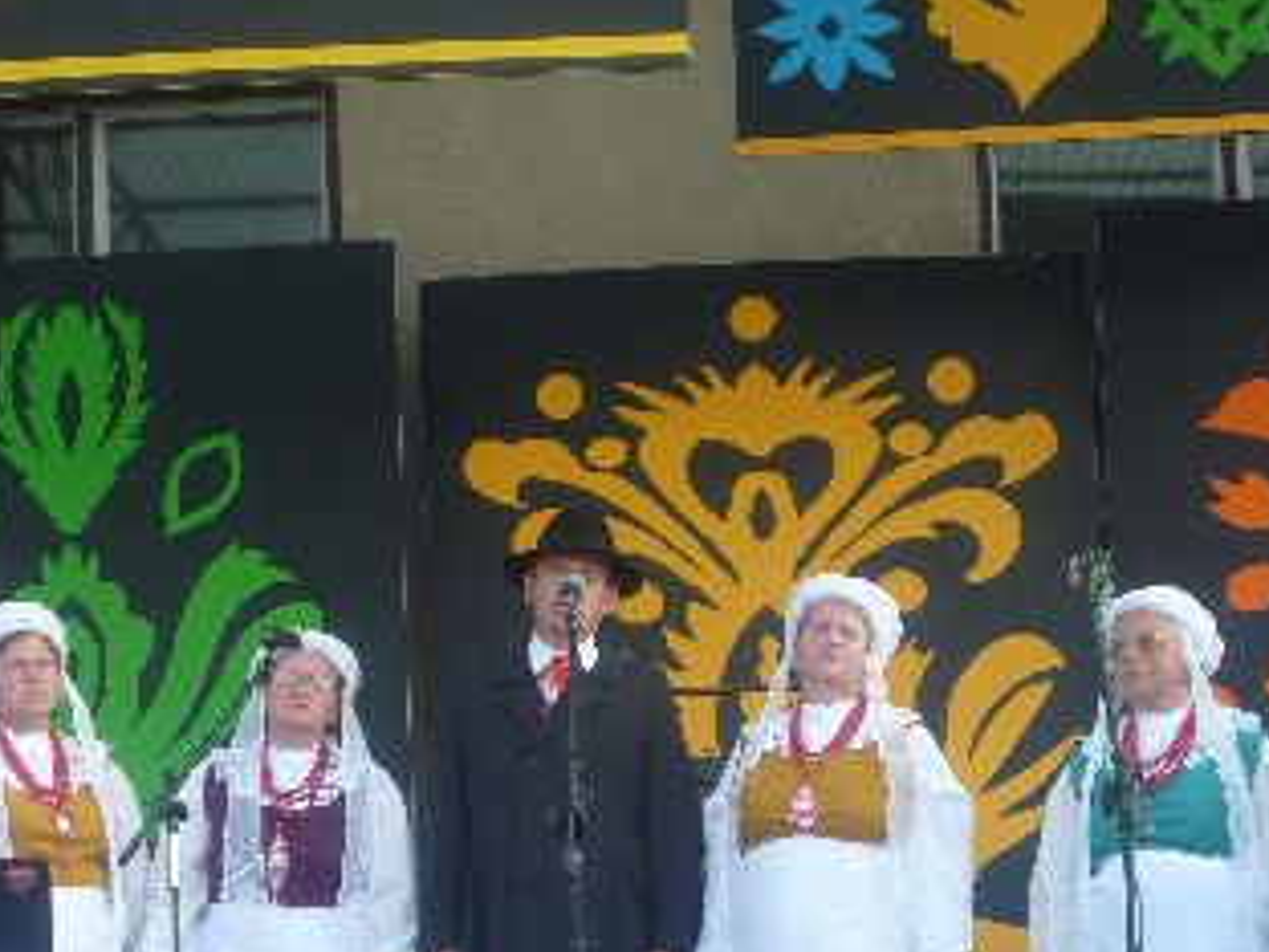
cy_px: 688
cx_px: 716
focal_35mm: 88
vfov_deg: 16.7
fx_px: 3226
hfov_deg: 22.2
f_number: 4.7
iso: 100
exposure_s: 1/100
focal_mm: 8.2
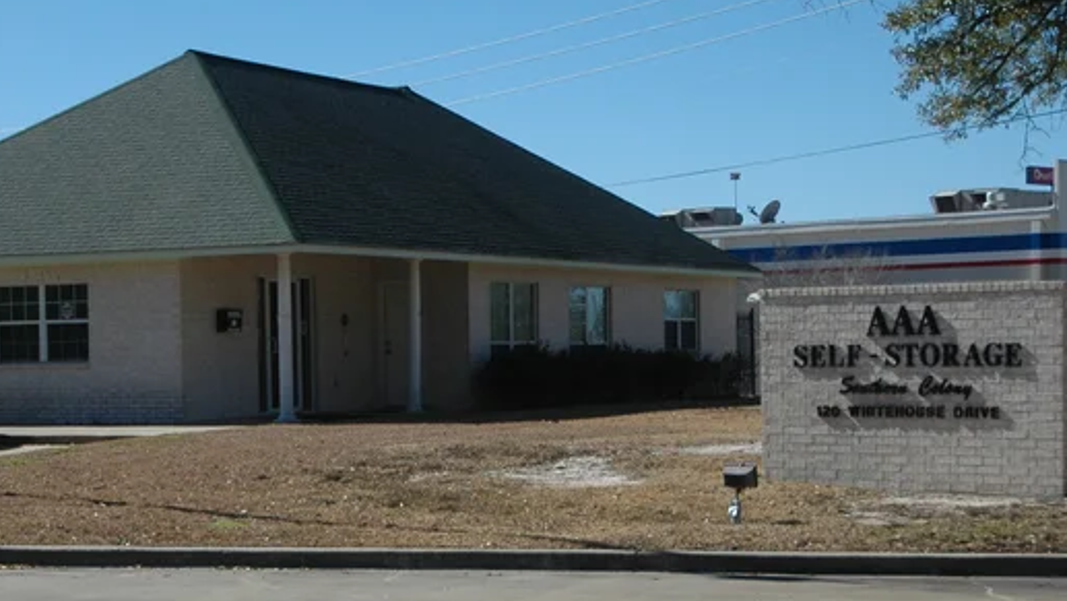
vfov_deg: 14.7
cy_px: 470
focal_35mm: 82
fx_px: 2321
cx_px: 539
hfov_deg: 25.9
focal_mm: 27
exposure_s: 1/2000
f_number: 3.8
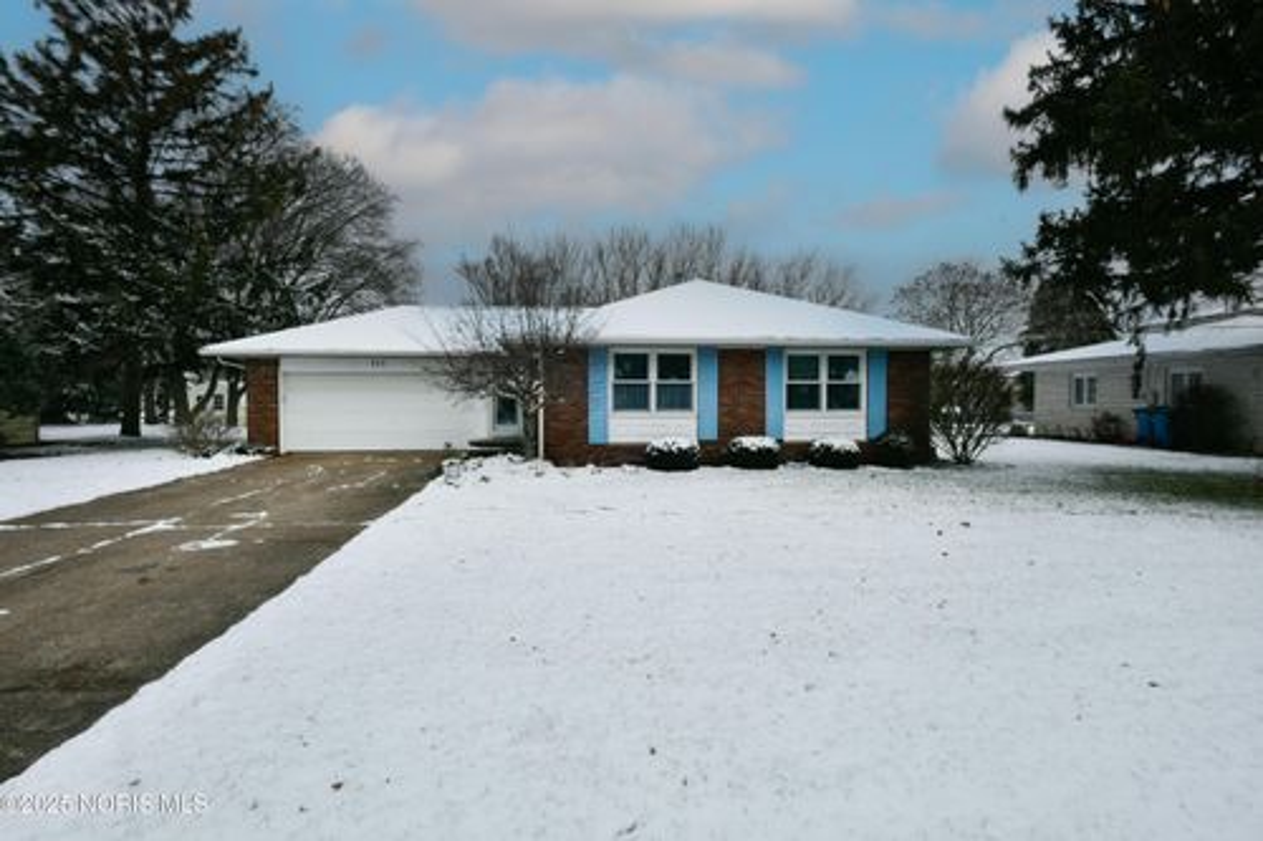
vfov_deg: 64.5
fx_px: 666
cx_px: 632
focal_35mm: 19
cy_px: 420
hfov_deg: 86.9
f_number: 22
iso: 200
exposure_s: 1/60
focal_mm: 19
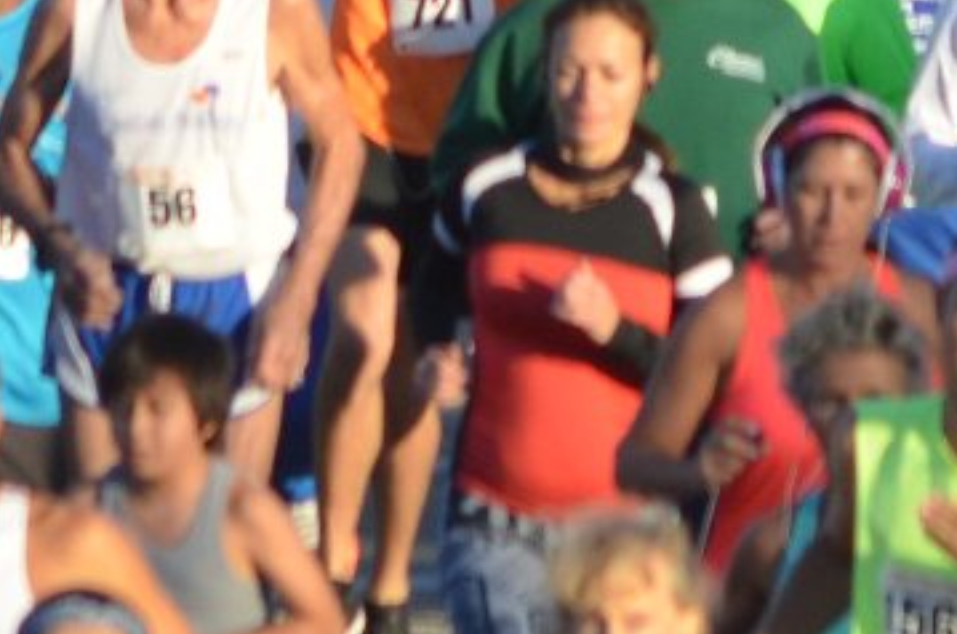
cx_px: 208
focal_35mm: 1388
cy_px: -730
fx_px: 36843
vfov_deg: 1.0
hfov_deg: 1.5
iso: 320
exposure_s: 1/1250
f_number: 4.5
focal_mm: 135
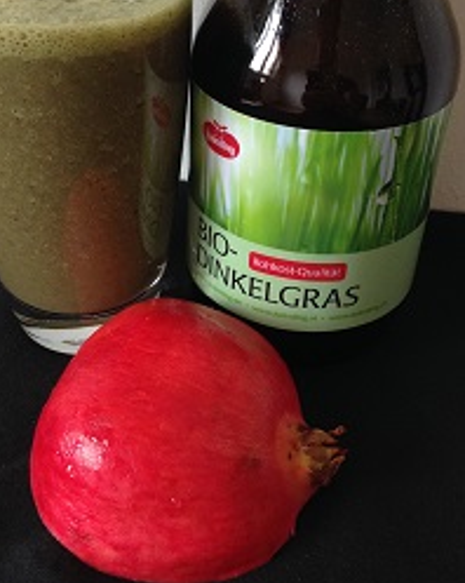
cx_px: 198
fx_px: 827
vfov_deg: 38.6
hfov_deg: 31.4
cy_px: 225
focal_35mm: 48
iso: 125
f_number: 2.4
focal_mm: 4.12
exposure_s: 1/20
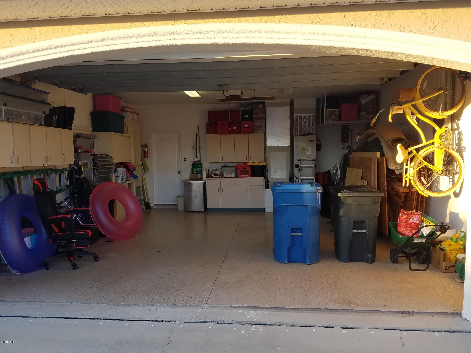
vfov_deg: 53.1
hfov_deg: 67.3
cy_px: 176
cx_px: 236
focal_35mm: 26
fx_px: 354
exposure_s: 1/244
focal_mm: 4.2
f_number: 1.7
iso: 50
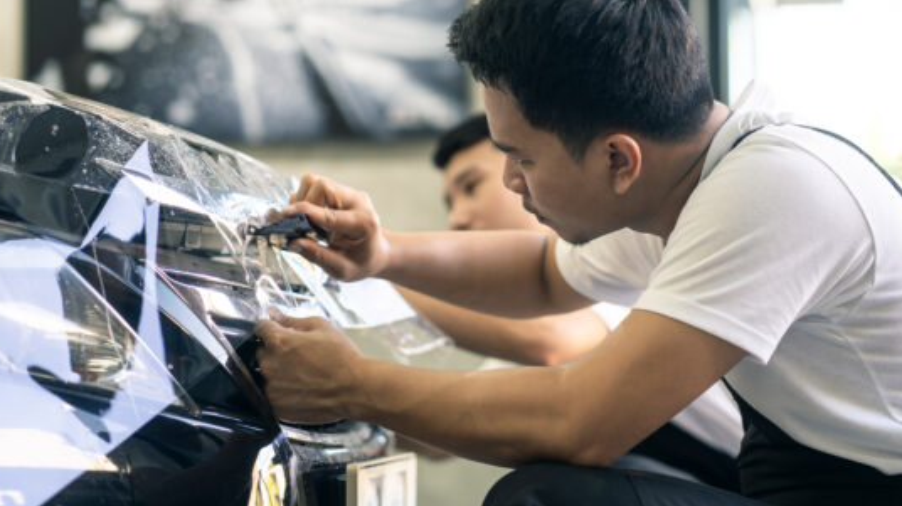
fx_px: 2582
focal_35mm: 108
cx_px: 466
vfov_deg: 11.2
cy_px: 174
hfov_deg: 19.8
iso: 200
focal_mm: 85
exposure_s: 1/125
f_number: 2.8
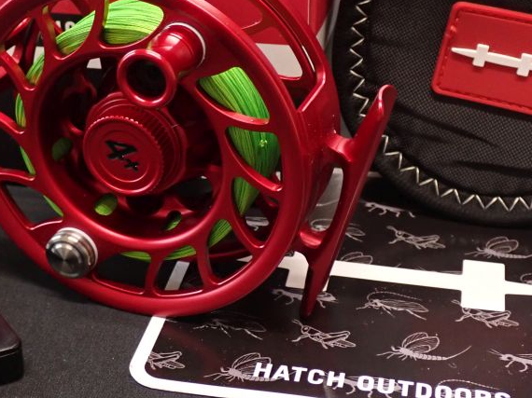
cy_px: 141
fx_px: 1014
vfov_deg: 22.2
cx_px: 189
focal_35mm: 66
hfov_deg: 29.2
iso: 400
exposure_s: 1/50
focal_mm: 8.4
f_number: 3.1
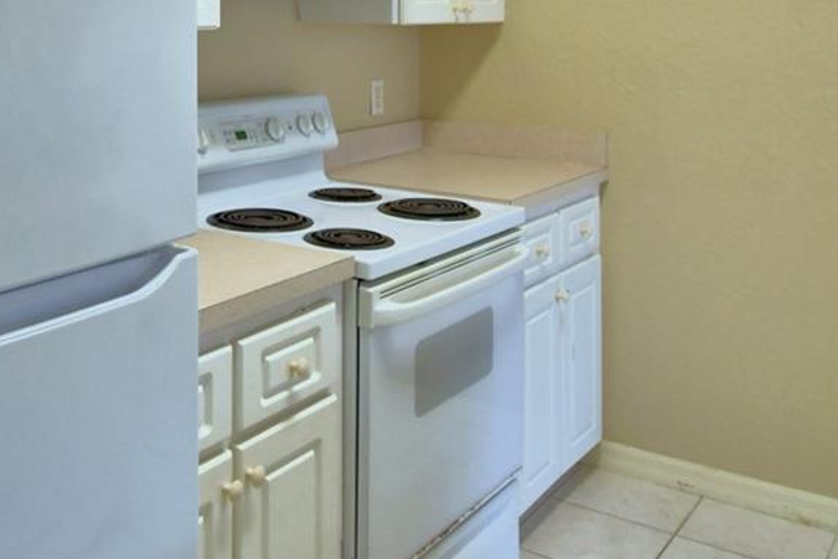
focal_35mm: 42
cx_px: 198
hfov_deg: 44.7
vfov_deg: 29.8
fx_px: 978
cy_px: 1
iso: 400
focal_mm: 10
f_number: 4.5
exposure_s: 1/60
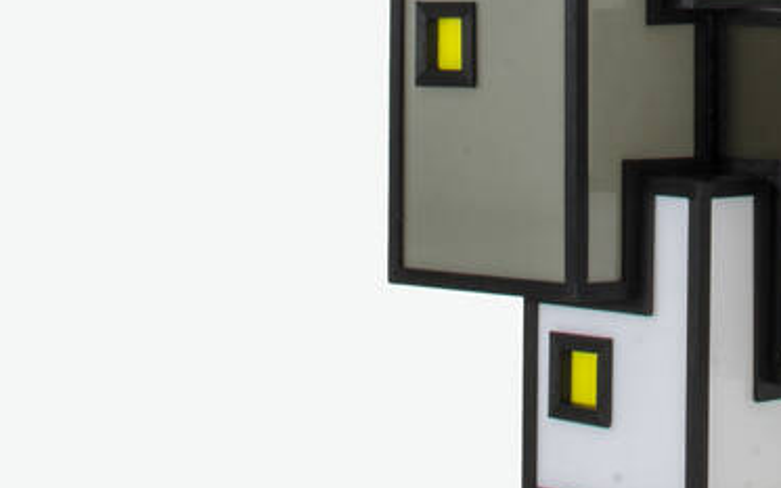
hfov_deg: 13.4
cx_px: 676
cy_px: -76
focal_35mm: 155
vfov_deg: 8.4
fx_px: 3309
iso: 100
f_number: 20
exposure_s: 1/160
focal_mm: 35
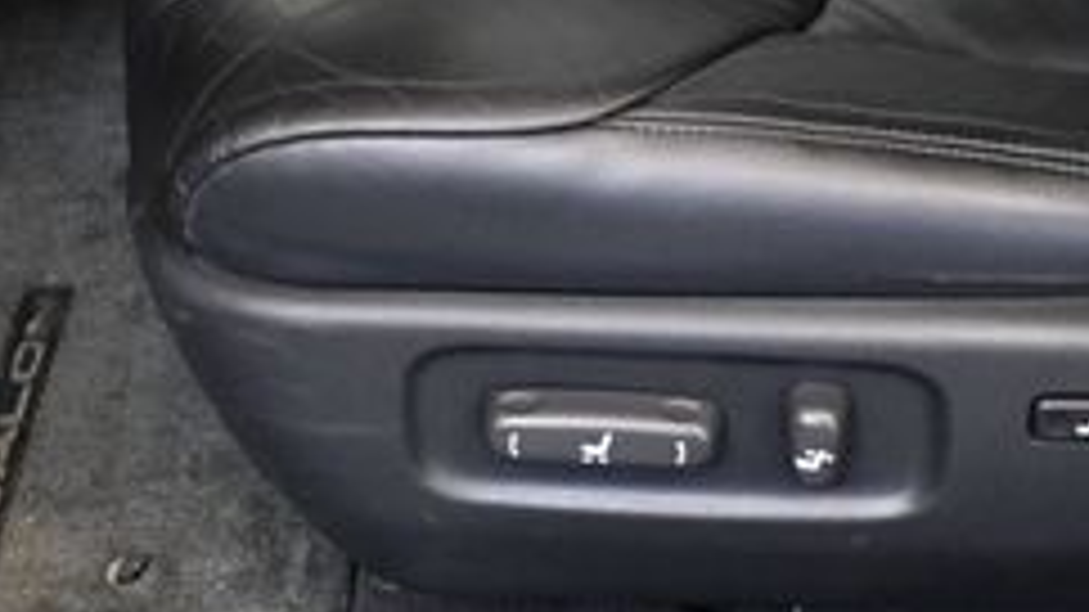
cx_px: 706
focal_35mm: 100
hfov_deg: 21.3
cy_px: 621
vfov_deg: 12.0
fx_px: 2887
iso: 1800
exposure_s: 1/125
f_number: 3.5
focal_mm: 18
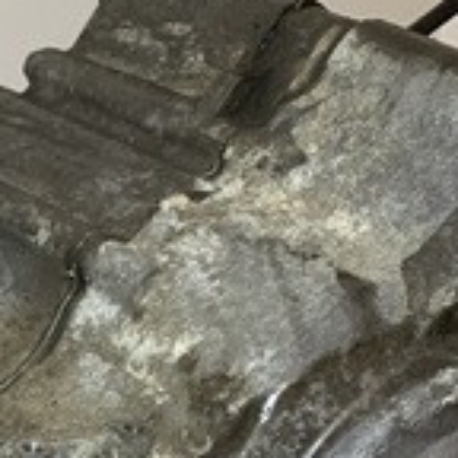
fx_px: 1826
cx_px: -197
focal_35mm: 122
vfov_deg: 13.6
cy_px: 638
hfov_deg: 13.6
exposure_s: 1/100
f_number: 1.8
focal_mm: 4.25
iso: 100
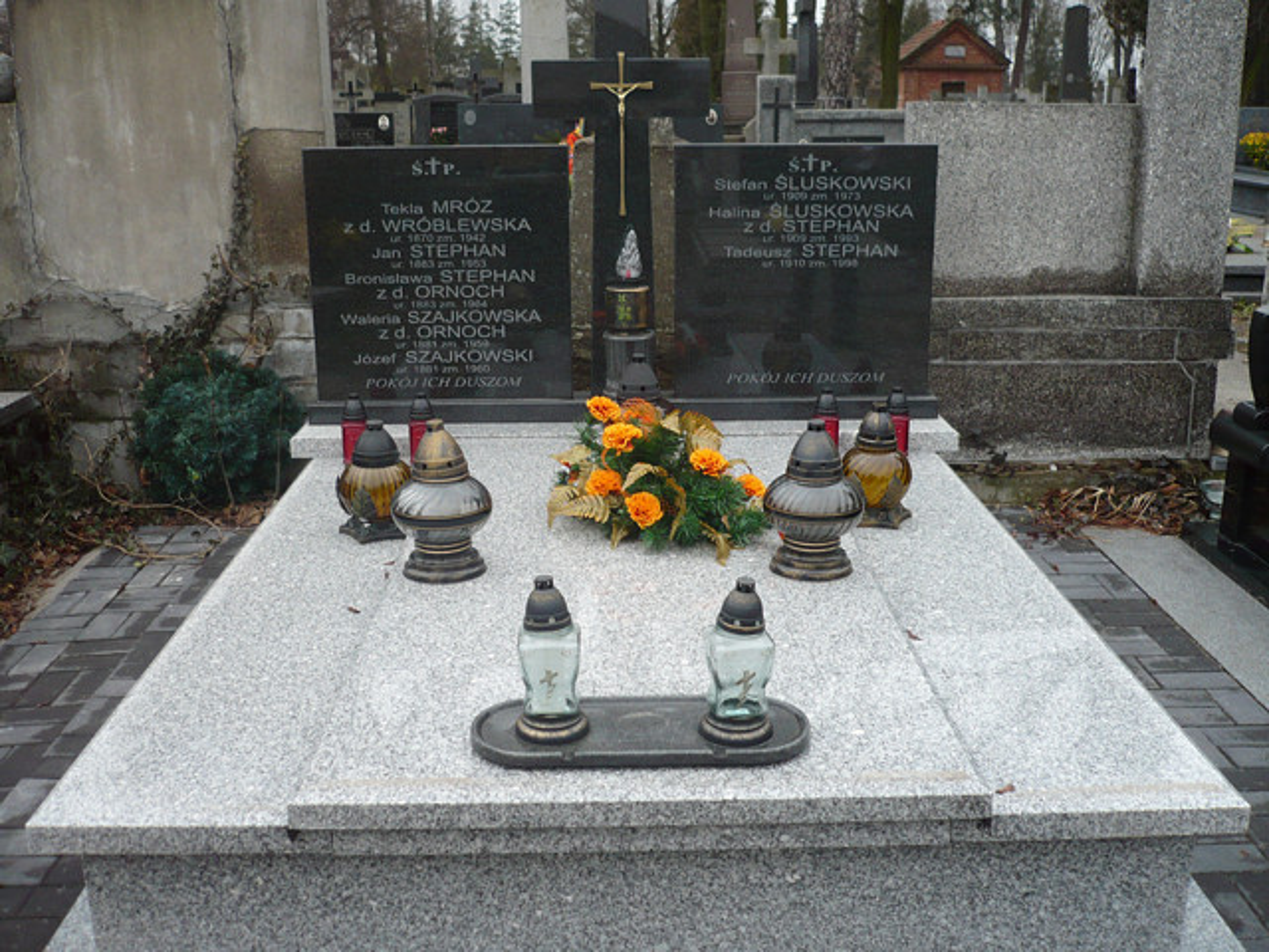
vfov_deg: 40.7
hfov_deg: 52.6
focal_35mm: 35
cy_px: 476
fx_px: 1283
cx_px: 634
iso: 100
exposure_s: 1/60
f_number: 2.8
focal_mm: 5.8
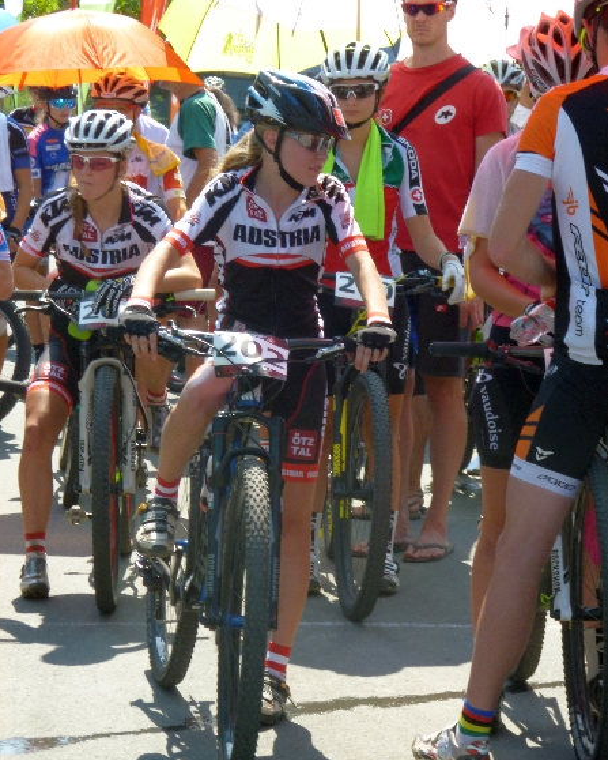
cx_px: 303
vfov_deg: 14.9
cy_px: 385
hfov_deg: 12.0
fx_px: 2899
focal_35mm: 129
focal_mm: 22.1
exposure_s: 1/125
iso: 100
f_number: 5.7
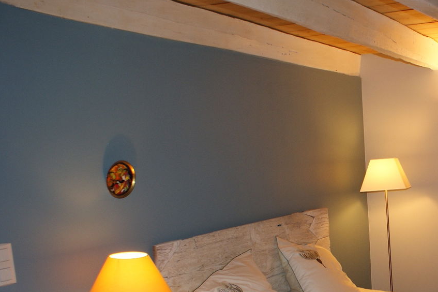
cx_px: 404
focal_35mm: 51
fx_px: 620
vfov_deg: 25.6
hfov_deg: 36.2
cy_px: 261
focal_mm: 18
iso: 200
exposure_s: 1/40
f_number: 3.5
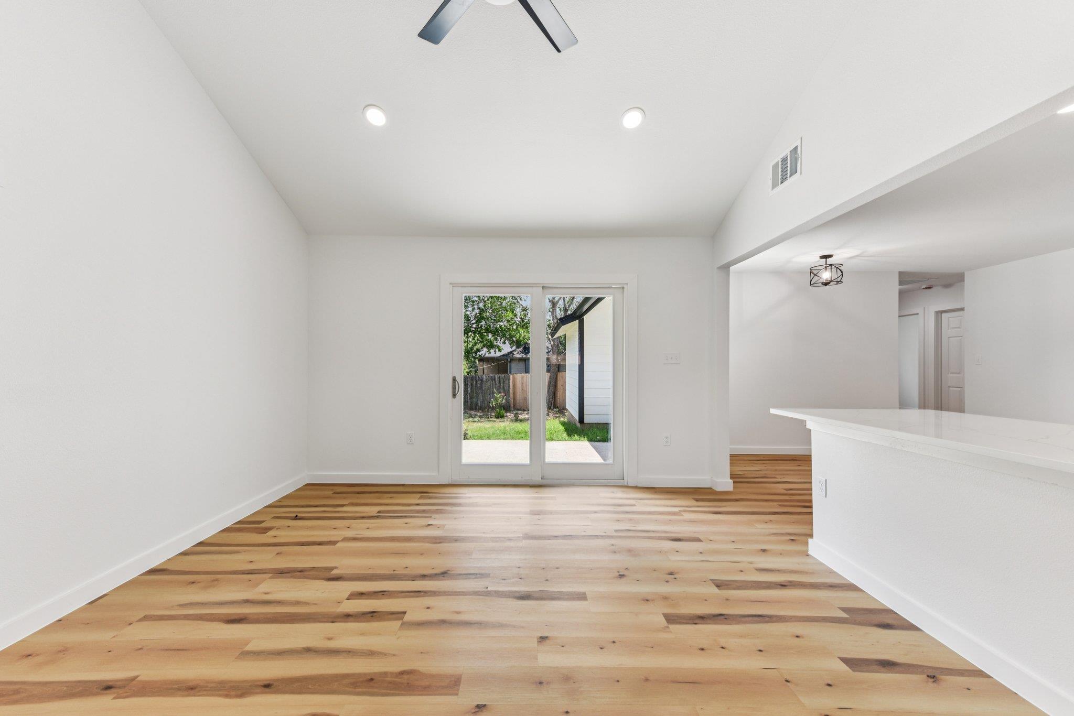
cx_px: 537
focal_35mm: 14
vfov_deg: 81.2
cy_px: 358
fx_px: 418
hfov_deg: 104.2
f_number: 8
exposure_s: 1/25
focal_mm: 14
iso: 100
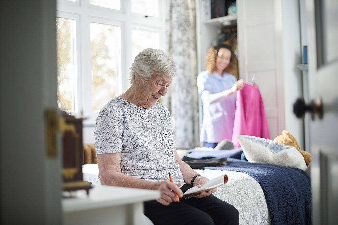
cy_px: 112
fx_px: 469
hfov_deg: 39.6
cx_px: 169
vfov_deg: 27.0
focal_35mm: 50
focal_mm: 50
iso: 320
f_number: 1.8
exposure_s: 1/100
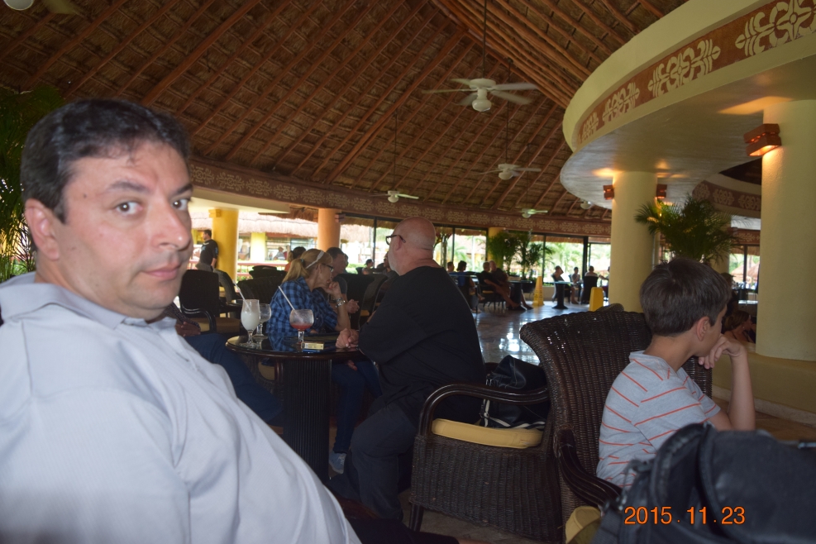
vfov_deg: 46.4
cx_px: 402
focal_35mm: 28
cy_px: 276
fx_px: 635
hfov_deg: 65.5
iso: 800
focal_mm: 18
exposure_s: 1/60
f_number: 4
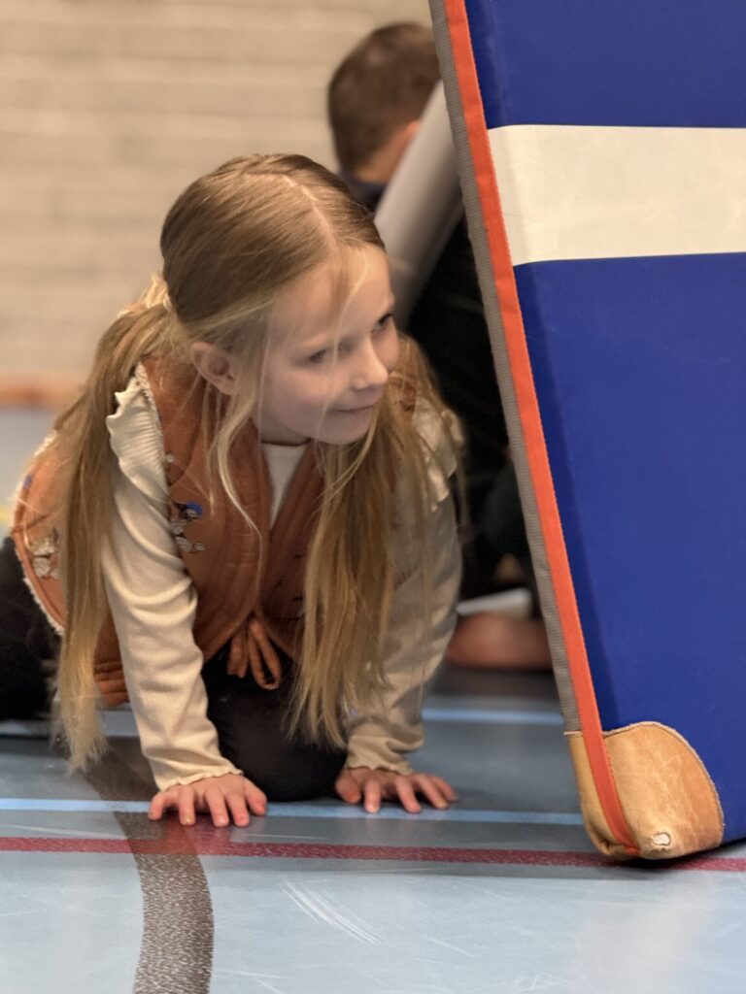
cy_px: 497
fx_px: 3448
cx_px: 373
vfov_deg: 16.4
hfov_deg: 12.3
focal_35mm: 120
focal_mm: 15.66
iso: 640
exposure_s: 1/33
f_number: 2.8
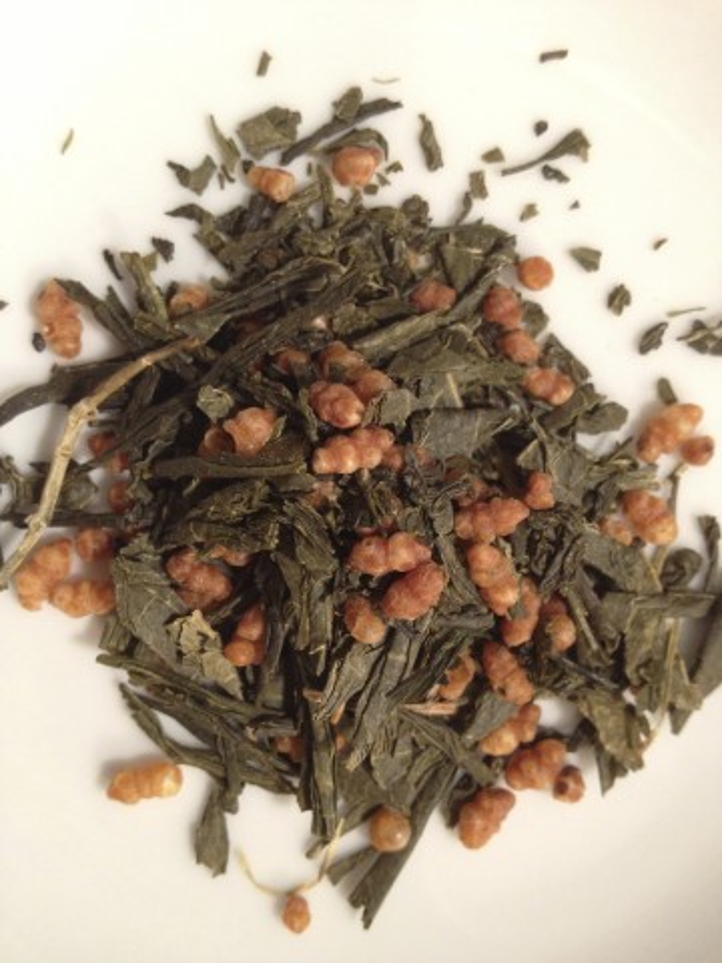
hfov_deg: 40.7
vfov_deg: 52.6
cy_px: 482
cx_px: 361
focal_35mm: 35
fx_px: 973
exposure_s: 1/20
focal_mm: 4.28
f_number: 2.4
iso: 160
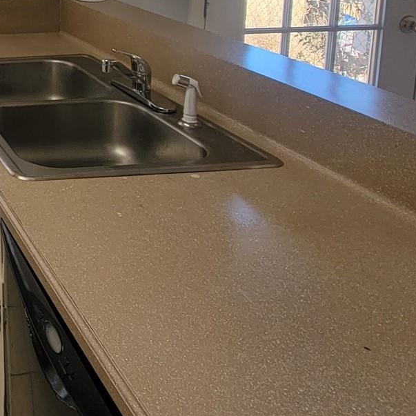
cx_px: -166
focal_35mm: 39
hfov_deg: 30.3
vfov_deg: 36.8
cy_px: -30
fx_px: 530
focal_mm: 2.2
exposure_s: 1/120
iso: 80
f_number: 2.2
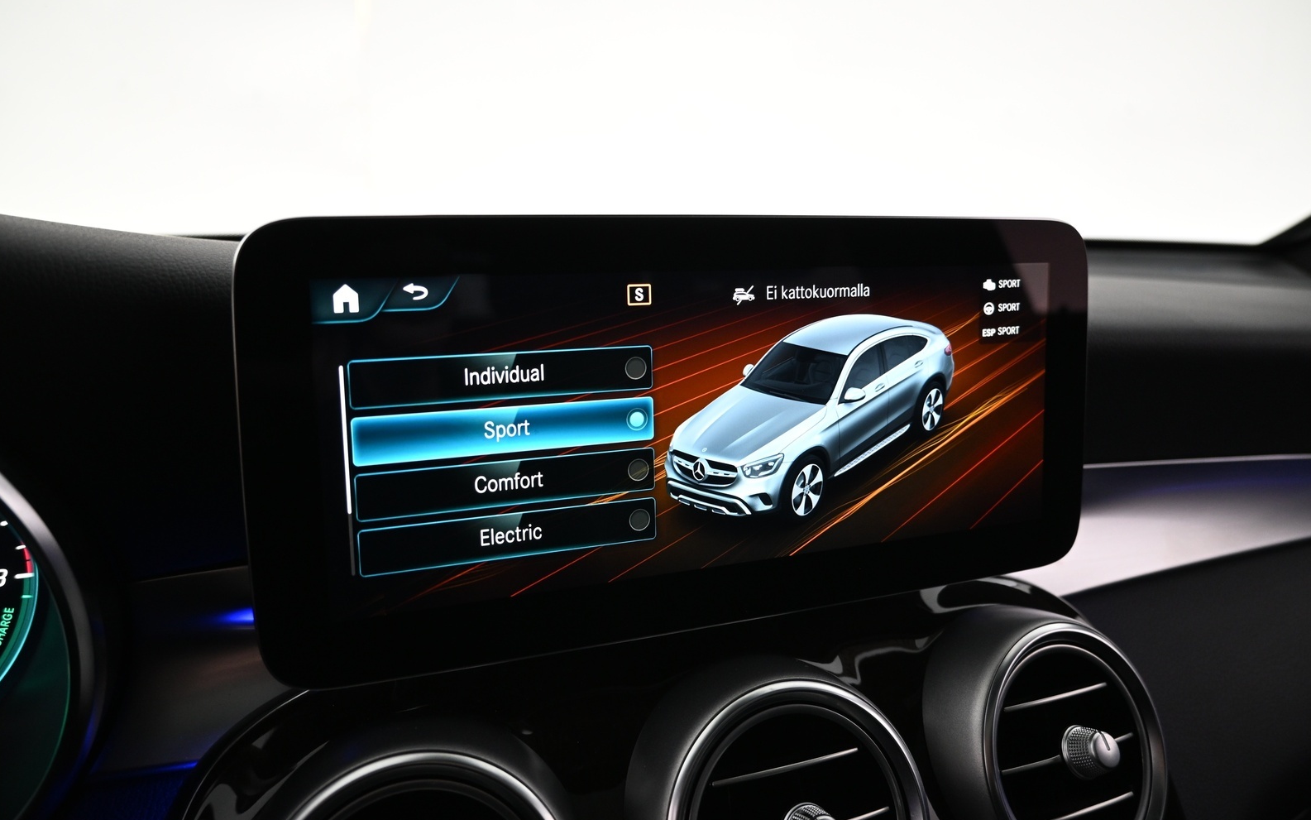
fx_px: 893
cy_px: 379
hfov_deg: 72.5
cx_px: 649
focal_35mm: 25
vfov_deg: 49.2
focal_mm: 16
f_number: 3.5
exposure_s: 1/25
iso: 720
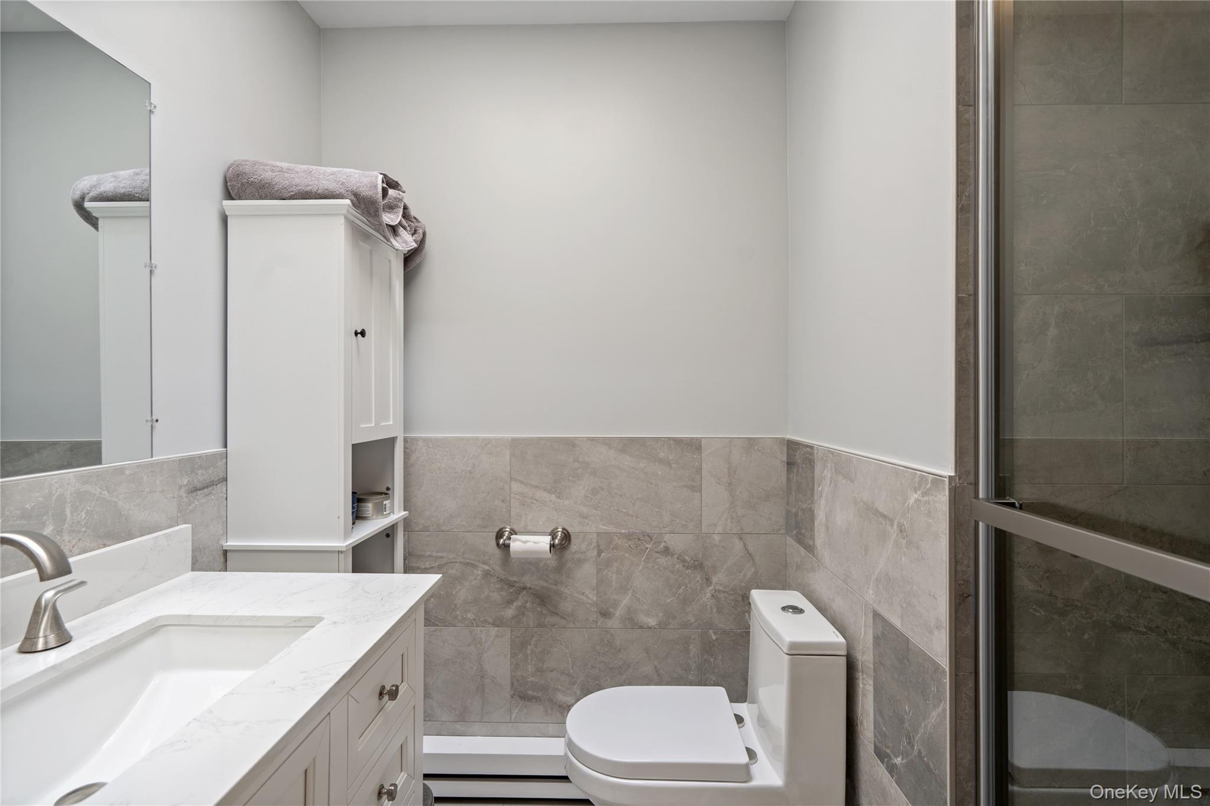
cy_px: 403
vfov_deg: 73.7
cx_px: 605
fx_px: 538
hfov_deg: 96.7
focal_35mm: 16
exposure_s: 1/10
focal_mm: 16
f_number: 5.6
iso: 125
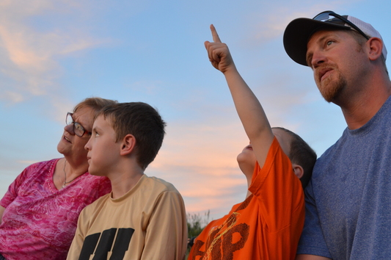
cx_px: 196
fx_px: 293
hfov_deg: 67.4
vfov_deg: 47.8
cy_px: 130
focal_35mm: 27
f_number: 4.5
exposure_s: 1/80
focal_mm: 18
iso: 400
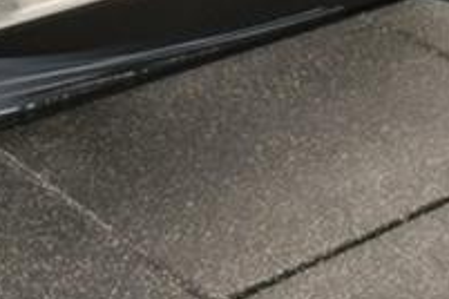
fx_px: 2083
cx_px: 380
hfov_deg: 12.2
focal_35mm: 167
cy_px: -822
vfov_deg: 6.8
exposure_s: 1/20
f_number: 8
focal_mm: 21
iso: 250
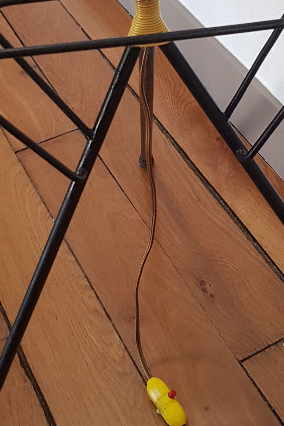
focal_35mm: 60
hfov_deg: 22.5
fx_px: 710
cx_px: 183
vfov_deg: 33.1
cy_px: 143
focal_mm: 4.2
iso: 160
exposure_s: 1/50
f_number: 1.7
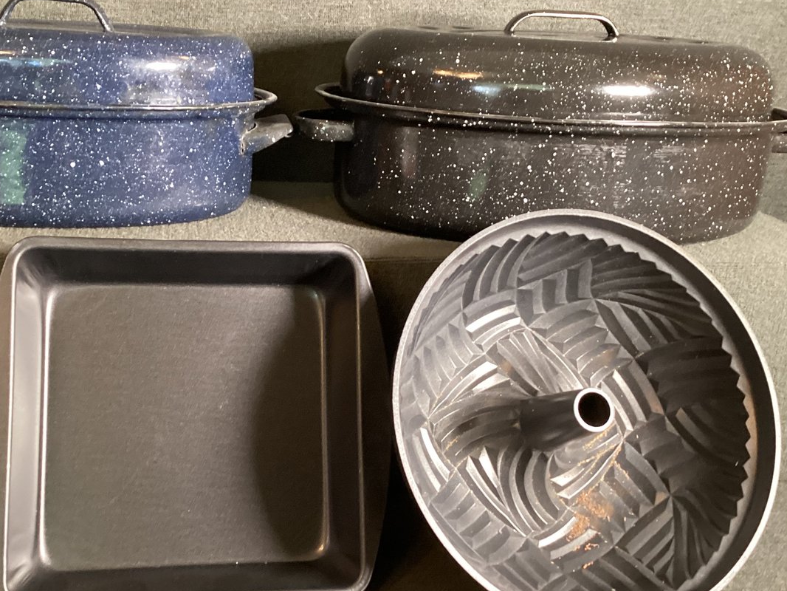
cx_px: 334
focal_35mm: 44
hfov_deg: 42.8
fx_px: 1001
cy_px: 303
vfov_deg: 32.9
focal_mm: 3.3
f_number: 2.4
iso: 320
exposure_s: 1/50
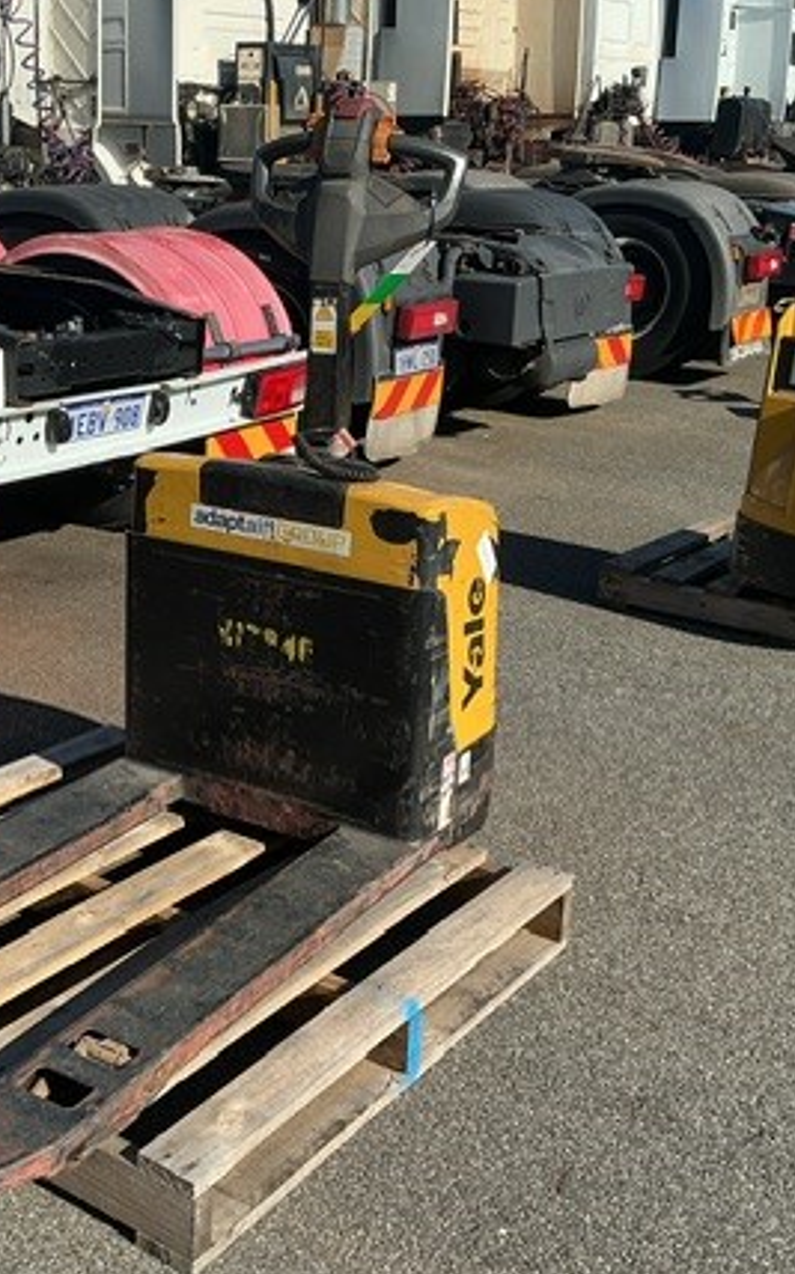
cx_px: 194
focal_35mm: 46
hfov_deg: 27.6
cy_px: 691
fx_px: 1597
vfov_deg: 43.5
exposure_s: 1/1490
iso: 25
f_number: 1.8
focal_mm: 3
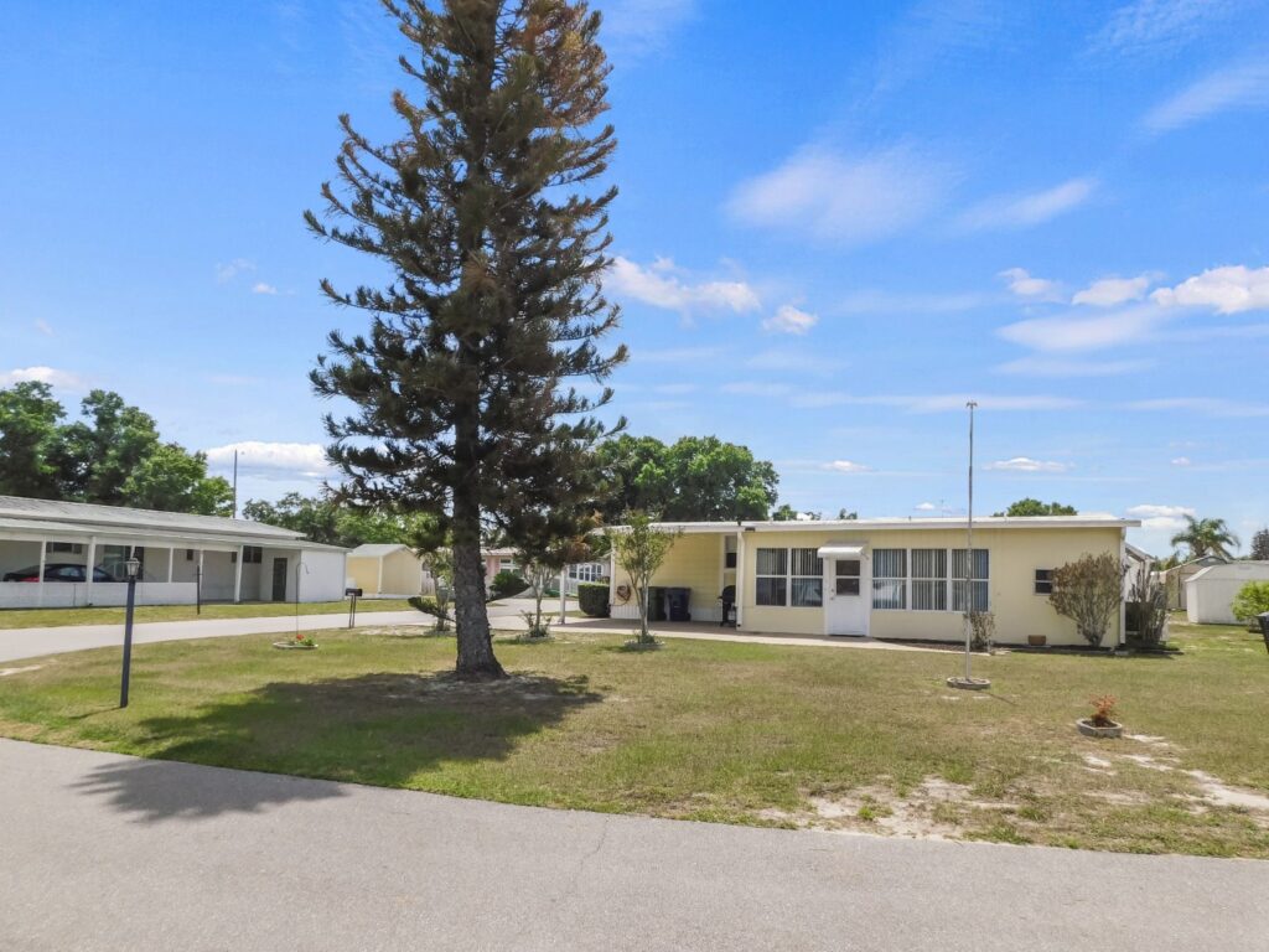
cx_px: 634
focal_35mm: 23
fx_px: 843
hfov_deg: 73.9
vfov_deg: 58.9
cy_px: 476
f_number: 6
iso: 125
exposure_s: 1/500
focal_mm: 4
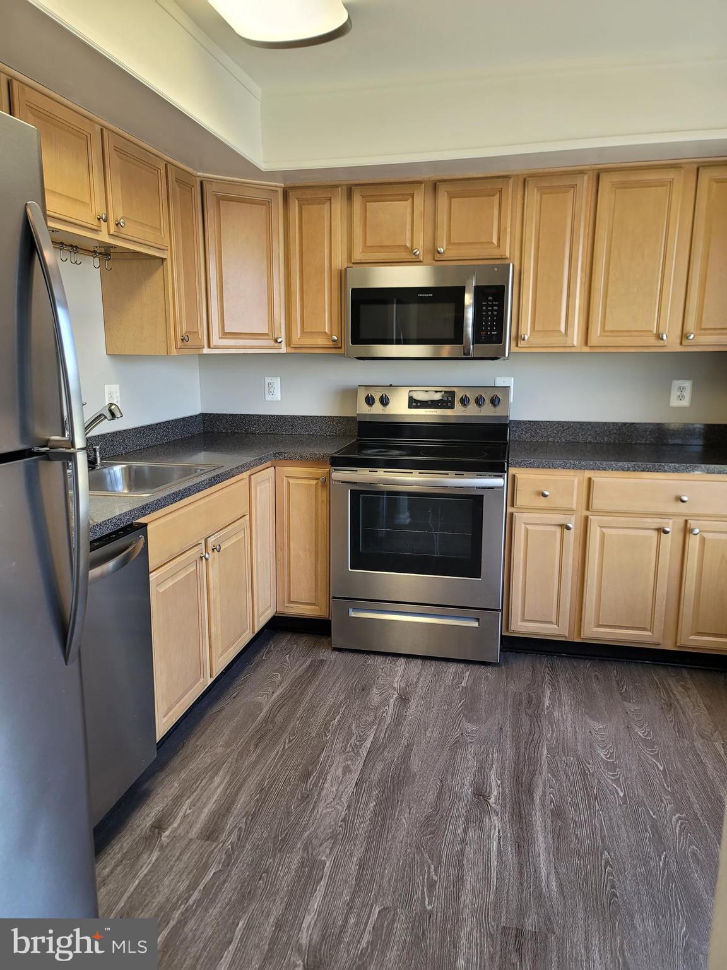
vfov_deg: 69.4
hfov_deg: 54.9
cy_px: 485
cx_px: 364
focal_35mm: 25
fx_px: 700
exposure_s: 1/120
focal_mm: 7
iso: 80
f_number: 1.8
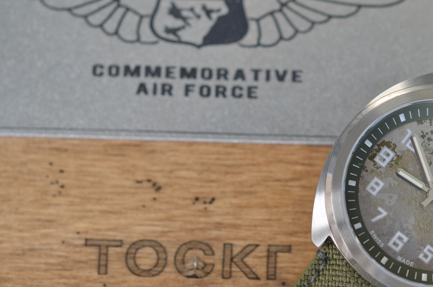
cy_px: 155
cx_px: 274
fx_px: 1392
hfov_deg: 17.7
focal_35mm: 116
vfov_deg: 11.8
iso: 100
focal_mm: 60
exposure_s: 1/80
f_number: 4
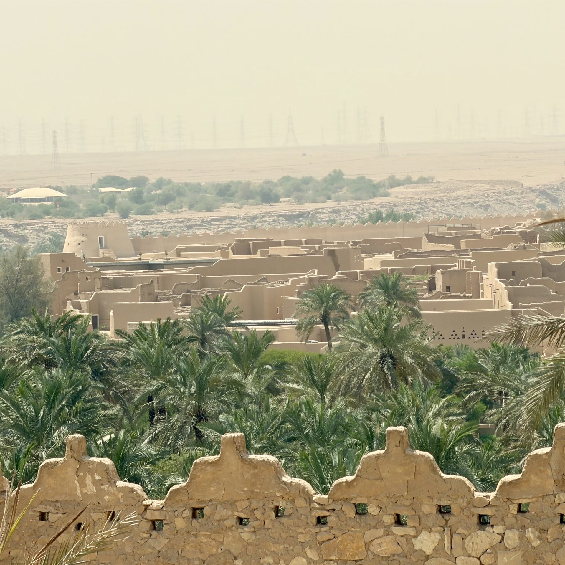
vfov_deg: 7.4
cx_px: 370
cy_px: 282
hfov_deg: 7.4
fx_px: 4358
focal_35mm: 236
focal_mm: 16.89
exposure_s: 1/851
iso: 16
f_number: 2.8
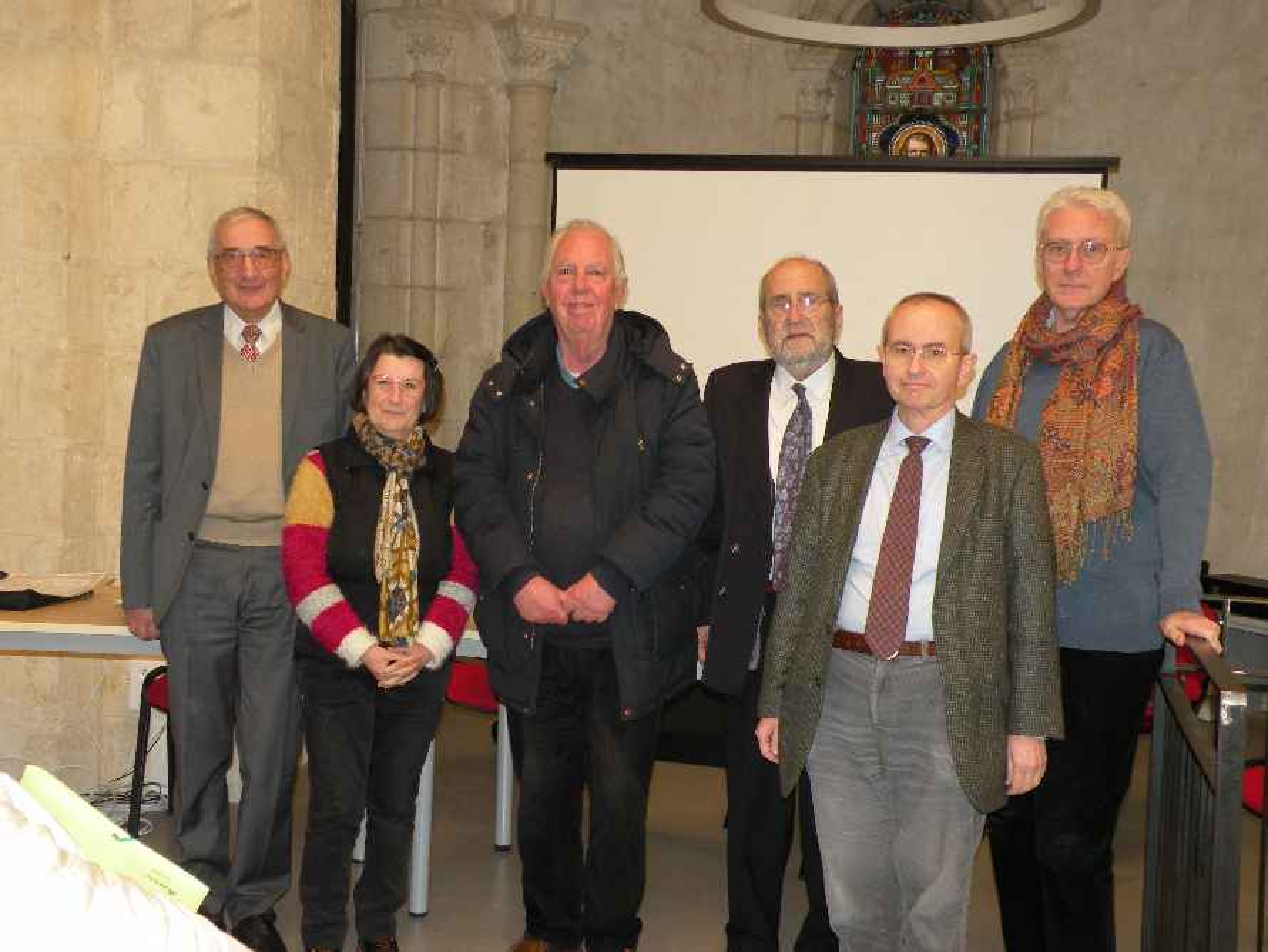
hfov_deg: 44.8
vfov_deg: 34.4
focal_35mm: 42
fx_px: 1539
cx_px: 634
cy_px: 476
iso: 160
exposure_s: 1/30
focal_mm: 7.4
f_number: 3.2
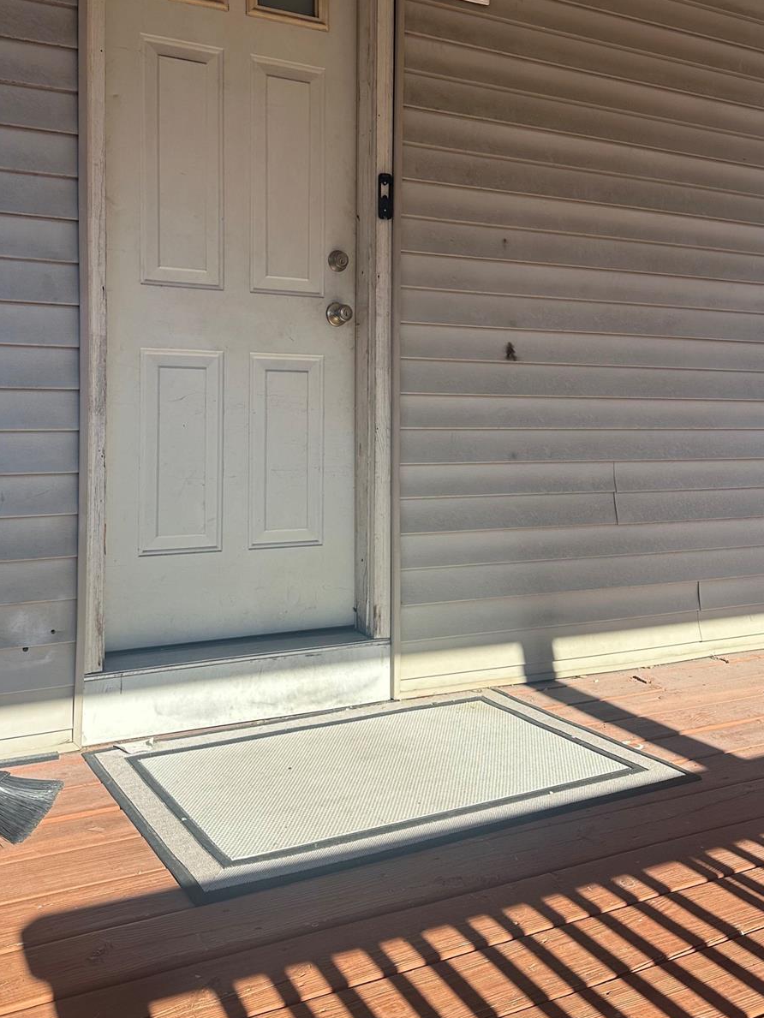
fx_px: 912
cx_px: 325
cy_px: 422
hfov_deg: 45.3
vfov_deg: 58.0
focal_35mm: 31
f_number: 1.78
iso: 80
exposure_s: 1/1949
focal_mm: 6.86
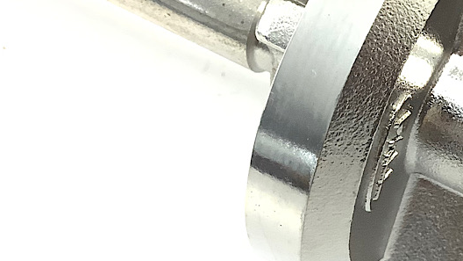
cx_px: 467
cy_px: 139
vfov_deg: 15.9
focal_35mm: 76
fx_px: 933
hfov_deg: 26.3
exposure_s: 1/50
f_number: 2.4
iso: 200
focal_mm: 3.3
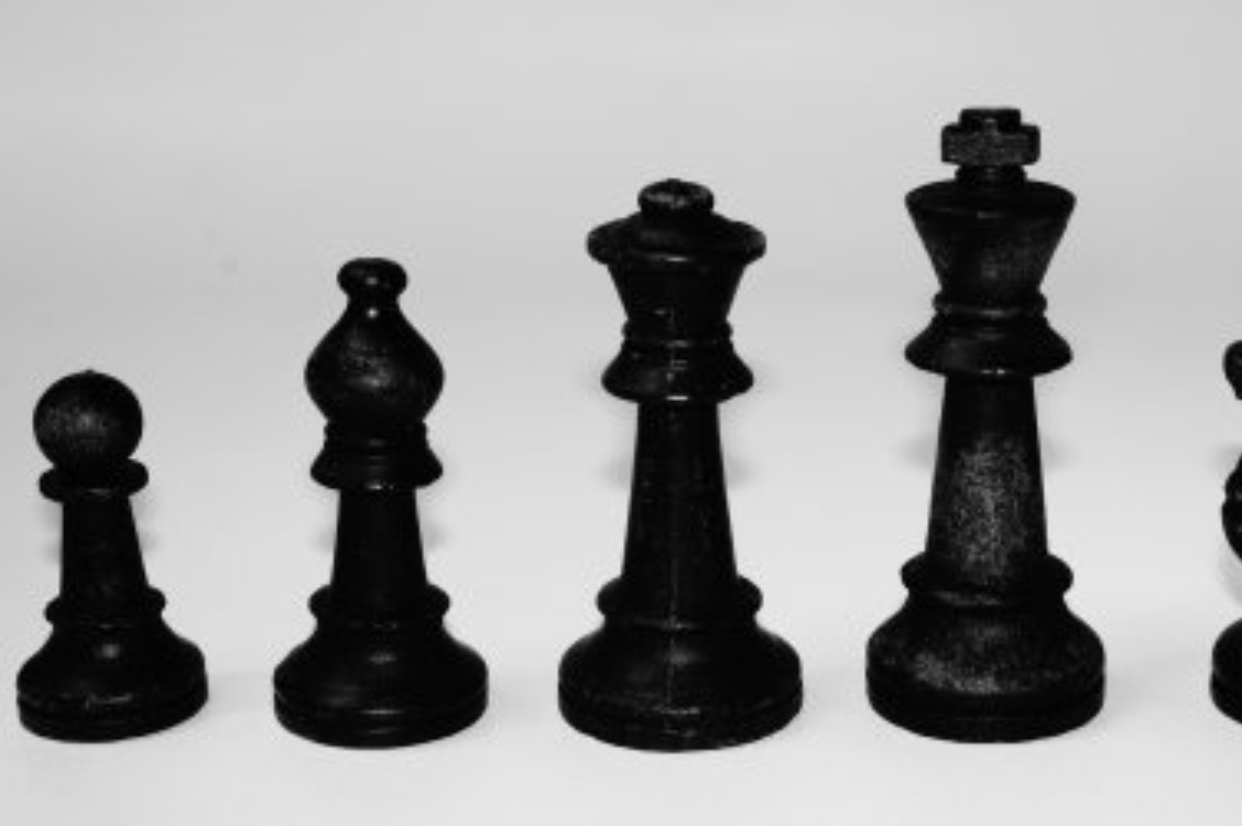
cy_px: 411
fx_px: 2441
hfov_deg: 28.3
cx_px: 852
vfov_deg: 19.2
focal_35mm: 71
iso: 200
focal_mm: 29
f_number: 4.5
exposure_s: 1/80
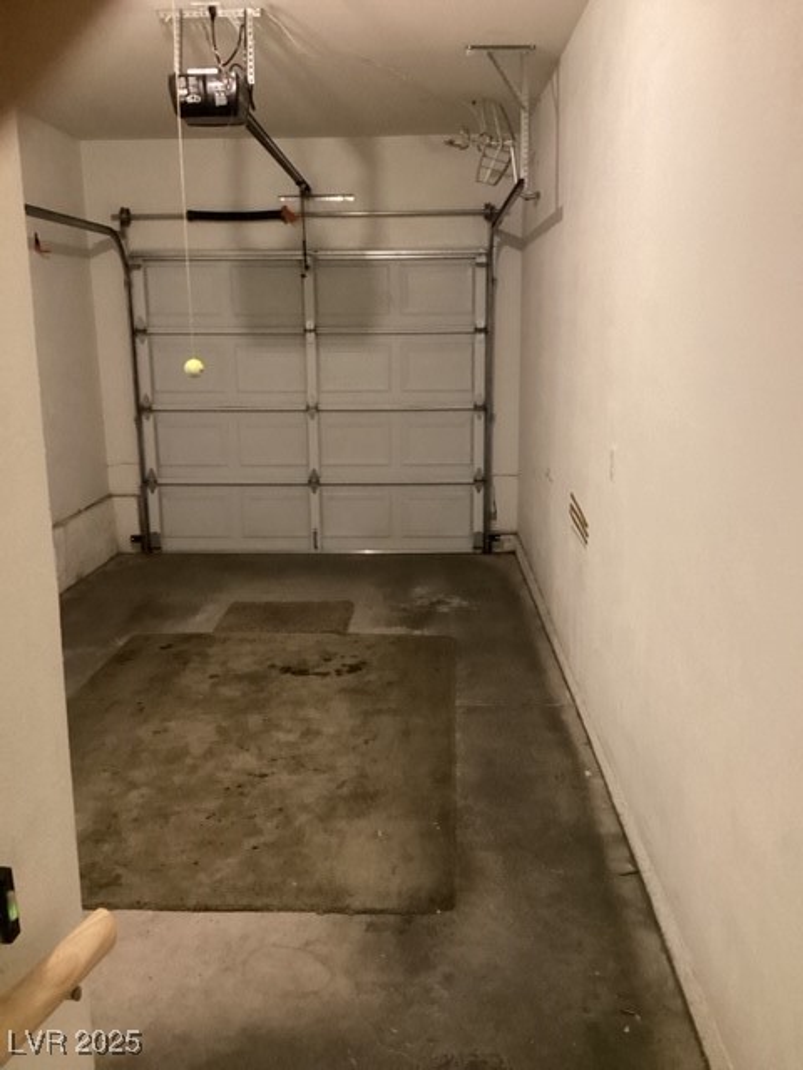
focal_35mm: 31
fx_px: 959
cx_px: 402
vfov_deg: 58.4
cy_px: 535
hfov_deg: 45.4
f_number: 2.4
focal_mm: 3.3
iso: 640
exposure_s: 1/30
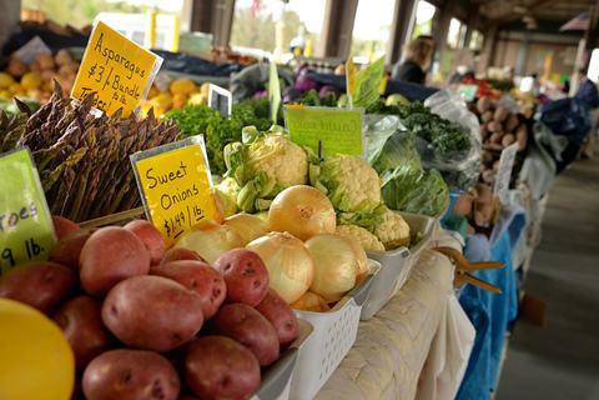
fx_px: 732
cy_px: 200
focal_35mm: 44
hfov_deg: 44.5
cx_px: 300
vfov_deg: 30.5
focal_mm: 44
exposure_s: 1/100
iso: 400
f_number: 5.6
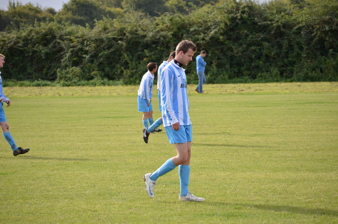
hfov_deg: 11.8
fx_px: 1630
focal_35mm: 174
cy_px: 112
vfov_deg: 7.9
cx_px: 169
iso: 100
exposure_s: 1/320
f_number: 4.8
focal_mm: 116
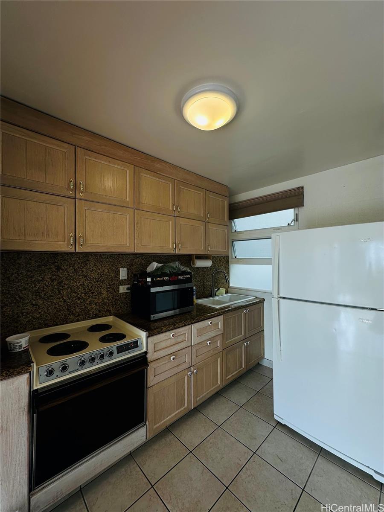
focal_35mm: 14
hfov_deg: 85.7
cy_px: 256
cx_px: 192
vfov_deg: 102.1
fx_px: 207
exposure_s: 1/99
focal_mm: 2.22
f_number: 2.2
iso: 40
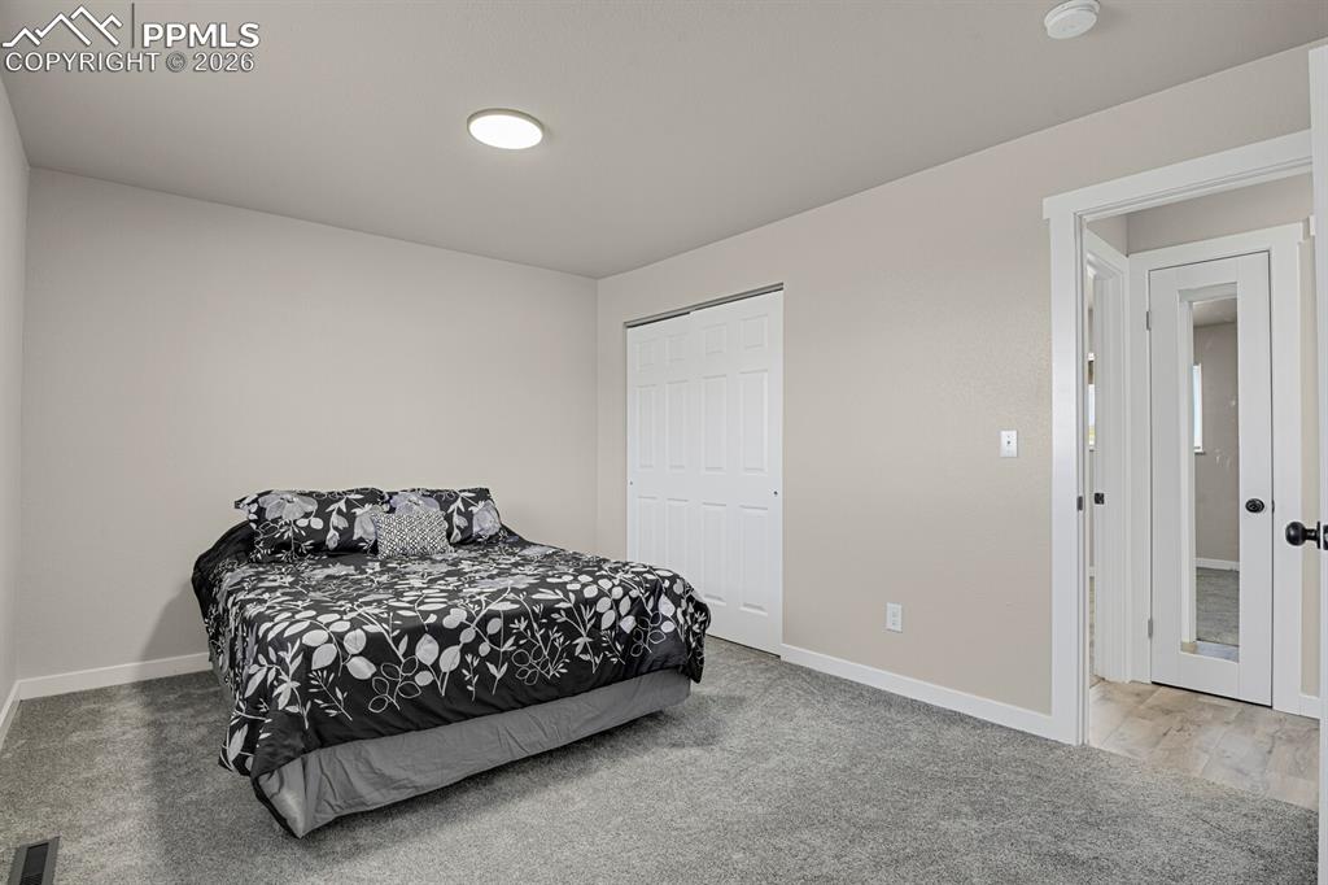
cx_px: 664
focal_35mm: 17
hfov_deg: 93.3
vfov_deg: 70.4
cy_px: 442
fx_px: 627
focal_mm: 17
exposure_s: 2
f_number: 8
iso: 250
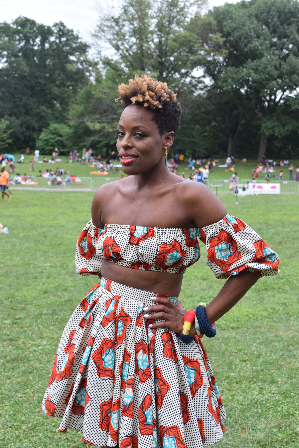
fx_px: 598
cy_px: 224
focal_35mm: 48
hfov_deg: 28.1
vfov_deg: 41.1
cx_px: 150
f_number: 6.3
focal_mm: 32
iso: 400
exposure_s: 1/160
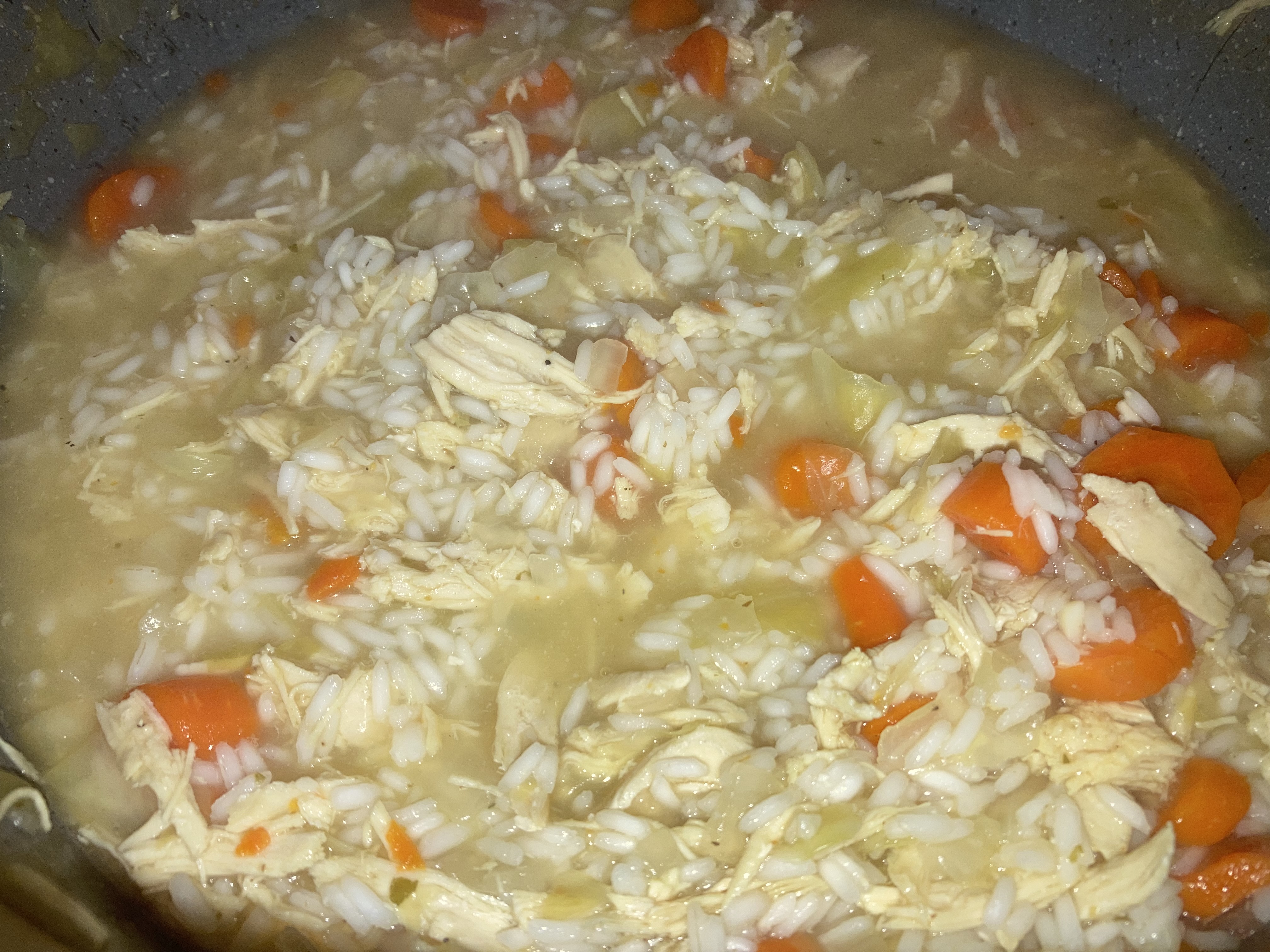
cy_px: 476
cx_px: 635
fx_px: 1027
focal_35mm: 28
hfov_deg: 63.4
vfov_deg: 49.7
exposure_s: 1/4
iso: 25
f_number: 1.8
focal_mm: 3.99
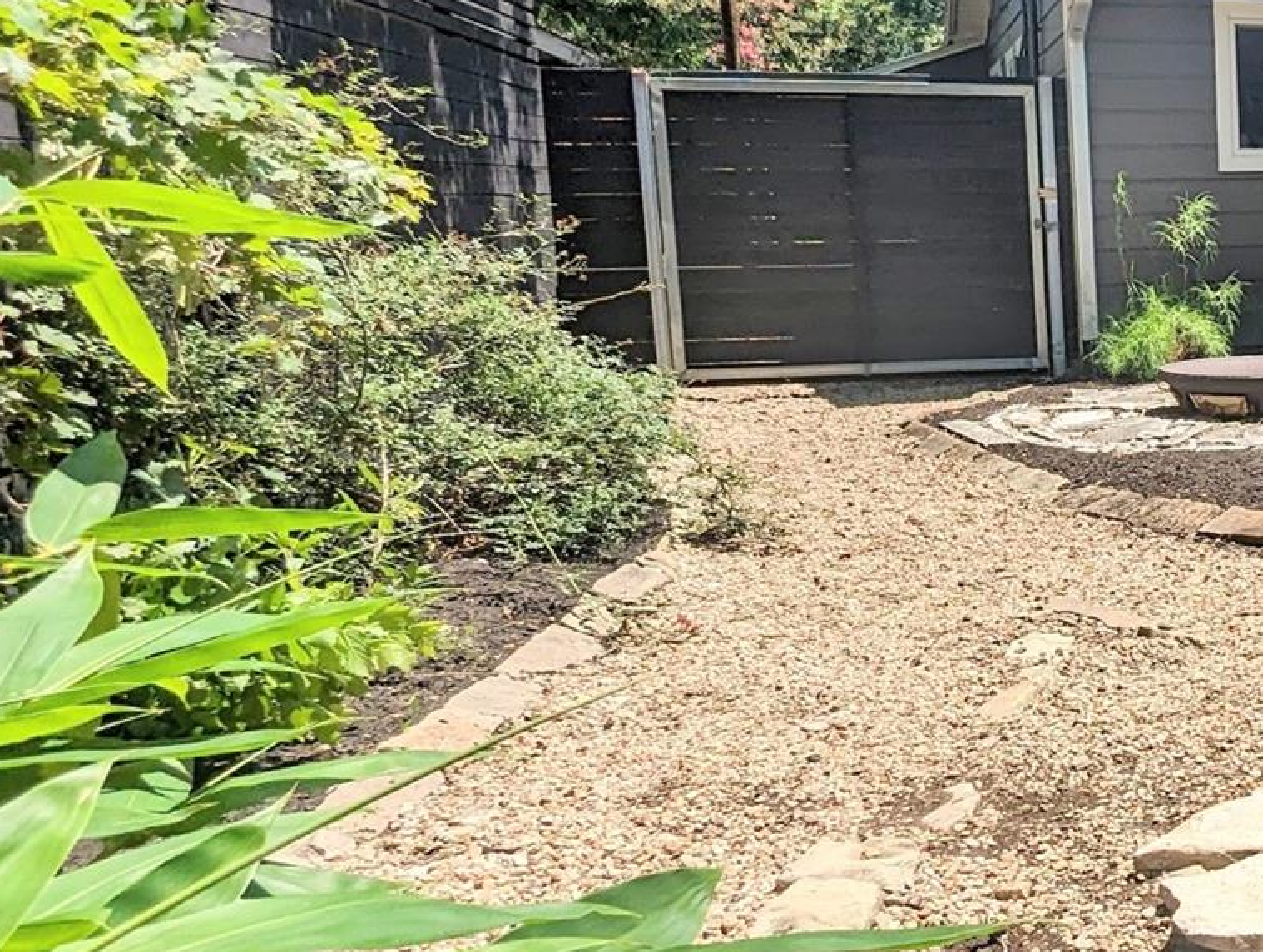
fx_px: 1572
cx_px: 1478
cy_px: 474
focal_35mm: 43
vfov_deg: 33.7
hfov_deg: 35.5
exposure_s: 1/1385
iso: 47
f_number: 2.2
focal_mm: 2.35
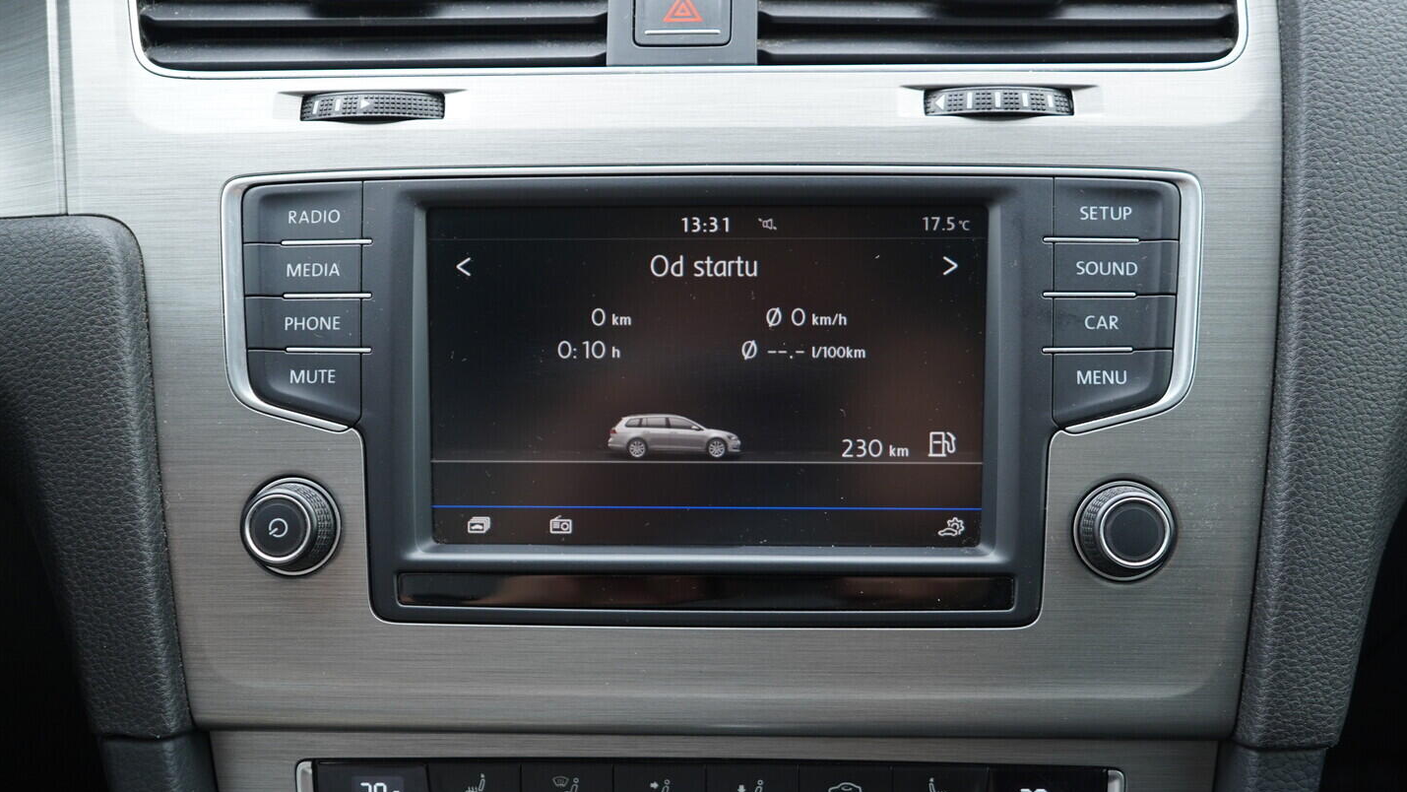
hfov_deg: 52.8
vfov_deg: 31.2
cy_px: 433
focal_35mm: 38
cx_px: 706
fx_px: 1418
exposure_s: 1/40
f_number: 2.8
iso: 400
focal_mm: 24
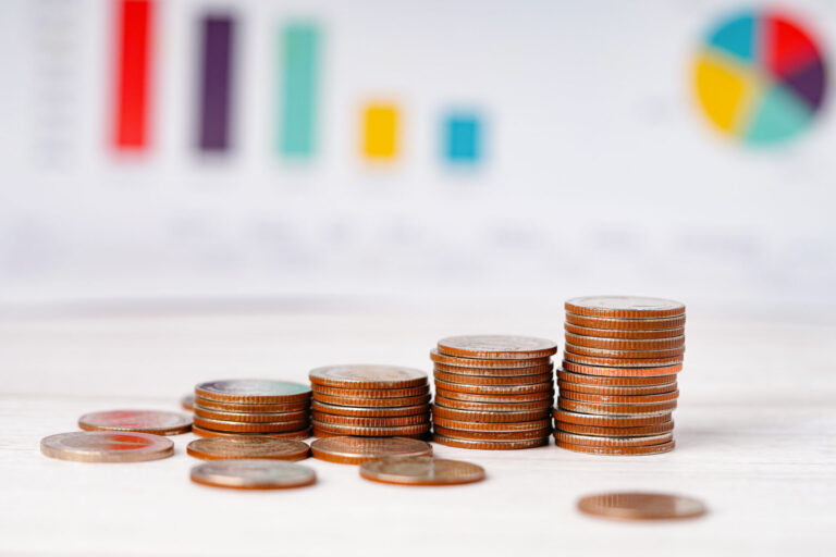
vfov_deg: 10.2
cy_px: 278
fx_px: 3135
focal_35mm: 135
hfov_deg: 15.2
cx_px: 418
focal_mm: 90
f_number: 3.5
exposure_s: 1/250
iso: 50
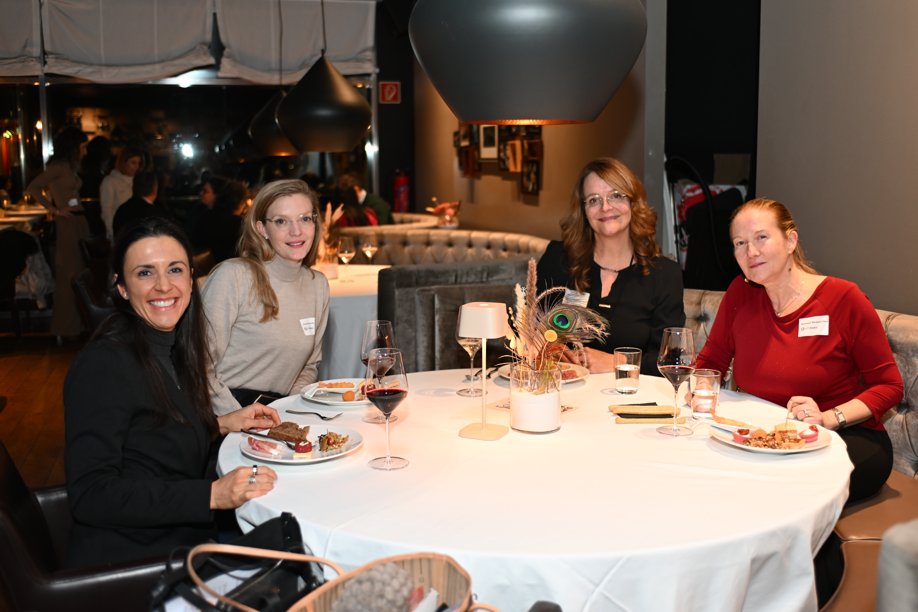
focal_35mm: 57
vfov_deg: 23.8
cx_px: 463
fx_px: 1453
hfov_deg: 35.1
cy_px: 301
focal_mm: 56
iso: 640
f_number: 2.8
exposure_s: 1/60
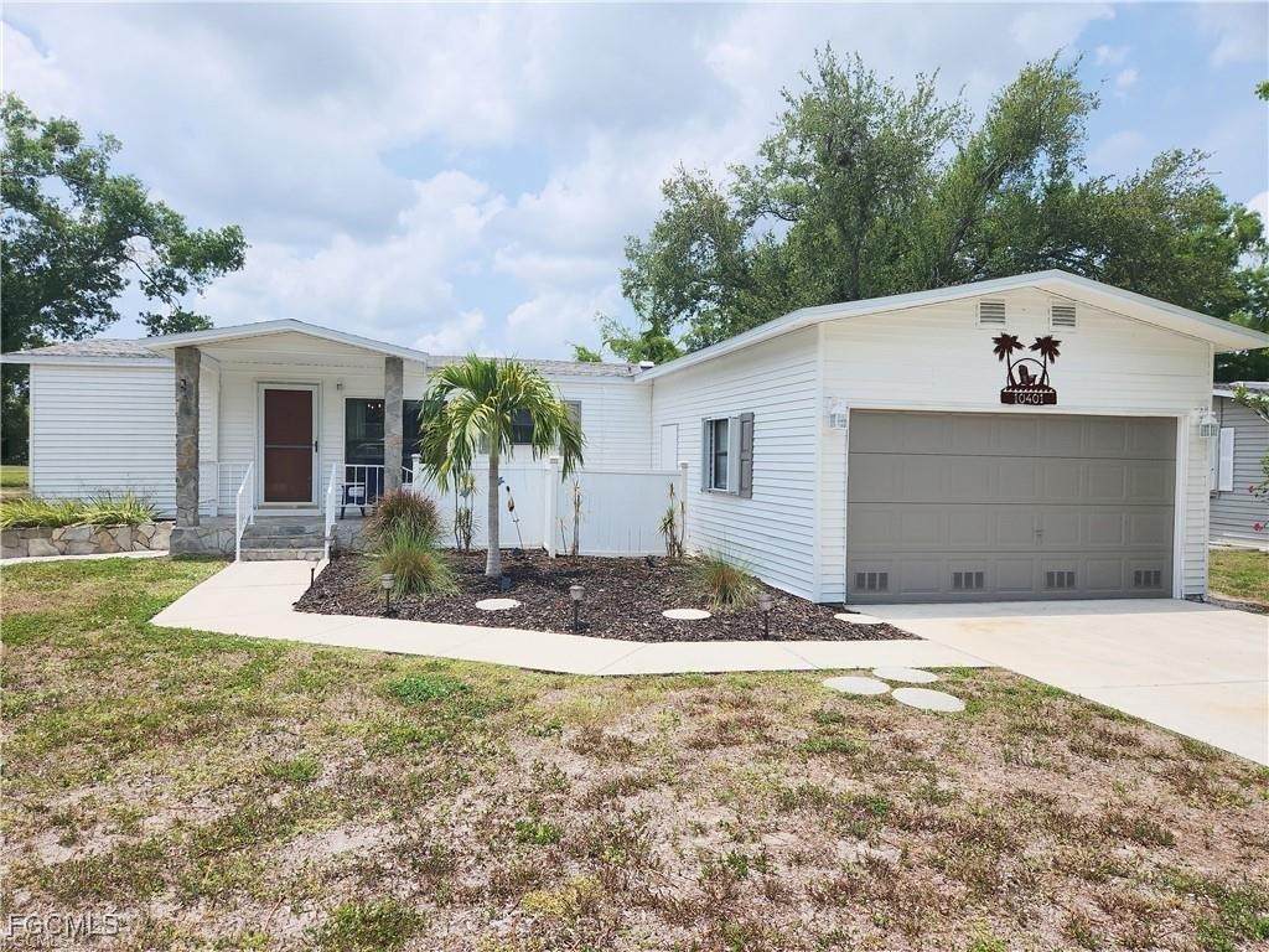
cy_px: 476
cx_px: 634
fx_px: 843
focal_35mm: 23
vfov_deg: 58.9
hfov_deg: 73.9
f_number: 1.8
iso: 50
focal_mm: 5.4
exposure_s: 1/2500
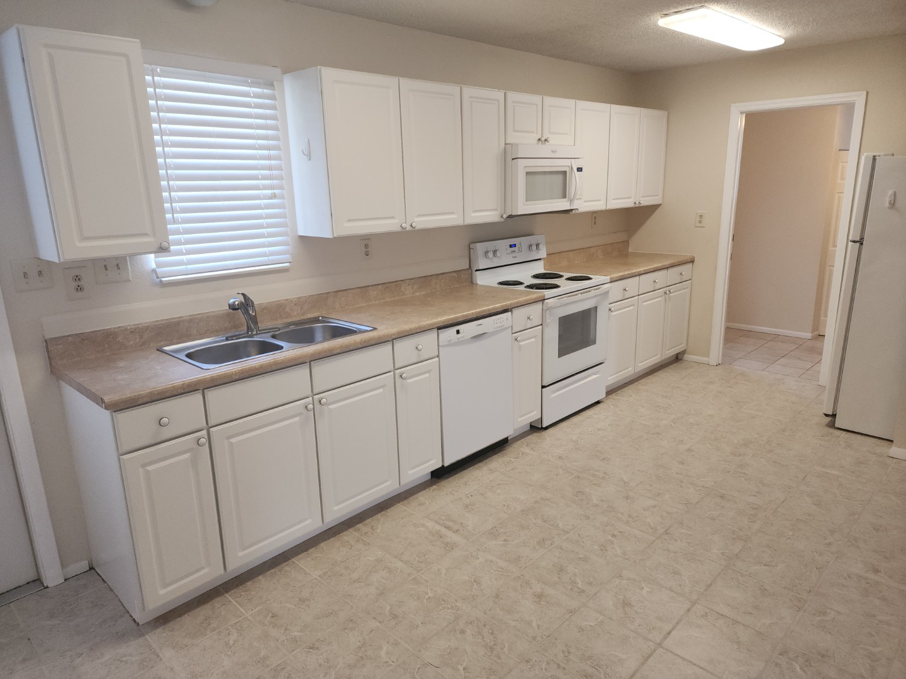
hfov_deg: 73.9
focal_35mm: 23
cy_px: 340
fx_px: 602
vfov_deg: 58.9
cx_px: 453
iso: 125
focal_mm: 6.4
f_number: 1.8
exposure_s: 1/60
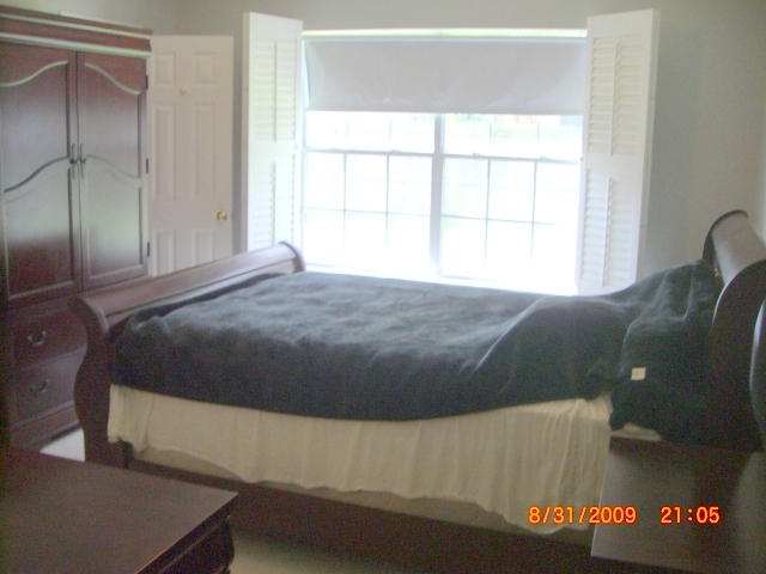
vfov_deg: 37.7
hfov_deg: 49.0
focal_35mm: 38
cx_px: 383
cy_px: 287
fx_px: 841
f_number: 2.7
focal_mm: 6.2
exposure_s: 1/80
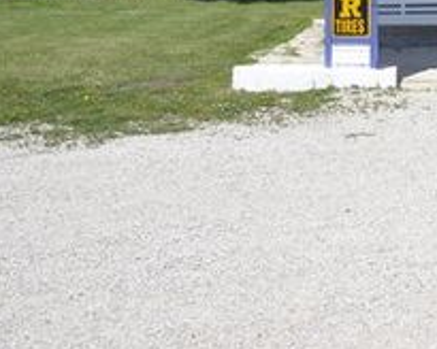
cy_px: -68
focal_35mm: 74
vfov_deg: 19.5
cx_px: 584
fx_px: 957
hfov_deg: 22.7
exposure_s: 1/200
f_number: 7.1
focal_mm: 18
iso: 200
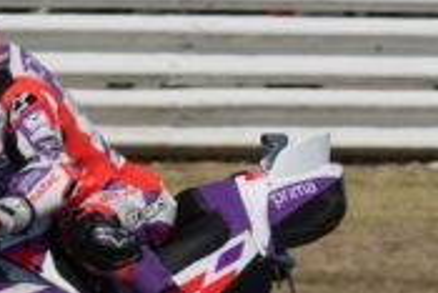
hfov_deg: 3.6
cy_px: 311
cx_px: 65
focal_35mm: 567
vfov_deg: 2.4
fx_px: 6904
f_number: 9
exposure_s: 1/2000
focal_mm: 220
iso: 320
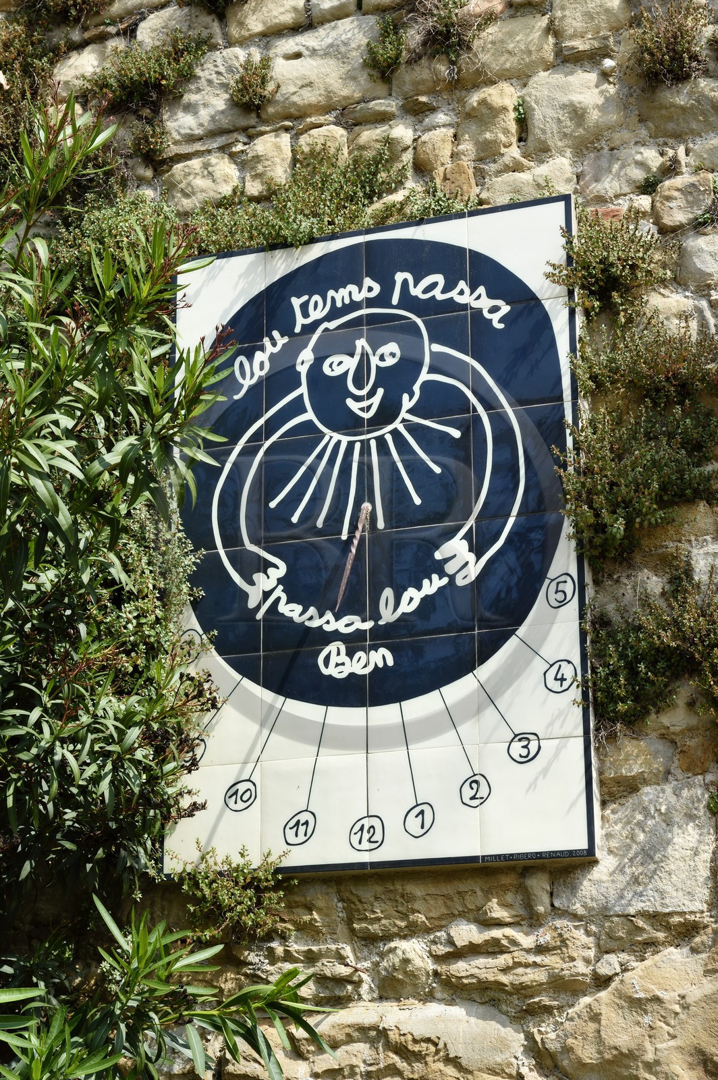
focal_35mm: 70
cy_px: 540
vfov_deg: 28.9
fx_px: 2098
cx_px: 359
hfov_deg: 19.4
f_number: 16
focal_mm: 70
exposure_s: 1/200
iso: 400
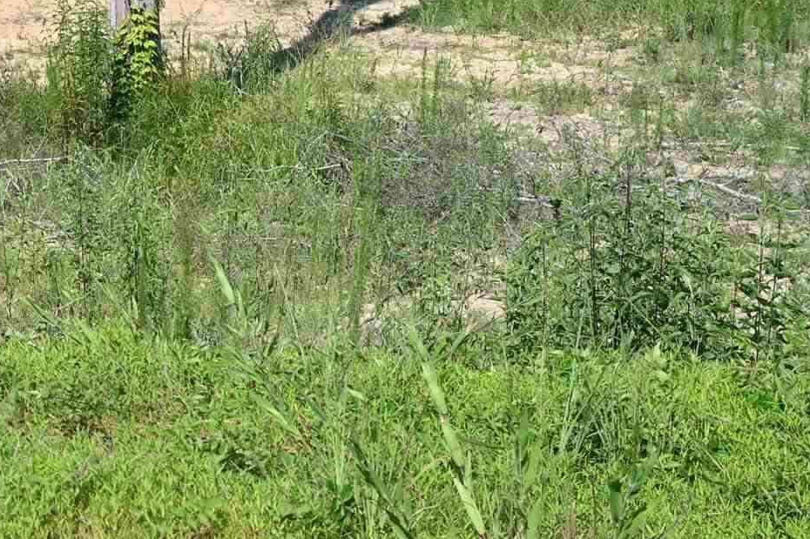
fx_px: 2451
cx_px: -496
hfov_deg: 16.6
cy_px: -116
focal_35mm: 109
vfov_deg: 12.3
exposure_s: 1/400
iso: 100
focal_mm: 33
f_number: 7.1
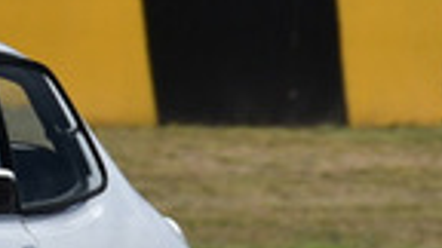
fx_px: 20463
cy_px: -58
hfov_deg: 1.2
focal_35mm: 1746
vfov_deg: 0.7
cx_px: -264
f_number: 8
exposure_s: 1/800
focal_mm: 200
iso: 400
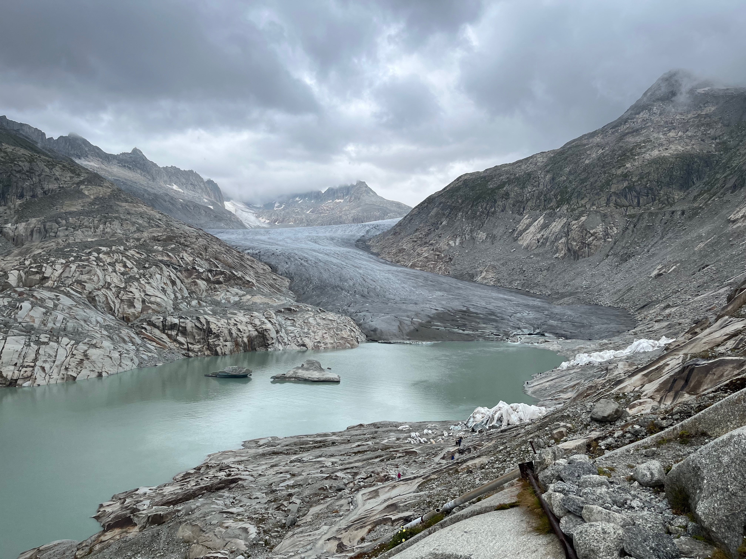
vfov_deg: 53.1
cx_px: 373
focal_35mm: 26
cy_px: 280
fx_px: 560
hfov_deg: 67.3
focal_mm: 5.1
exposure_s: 1/2513
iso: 50
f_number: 1.6
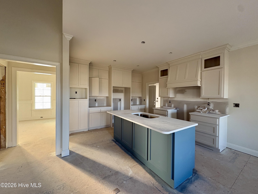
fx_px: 104
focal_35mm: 14
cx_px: 129
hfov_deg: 102.1
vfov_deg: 85.7
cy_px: 97
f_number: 2.2
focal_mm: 2.22
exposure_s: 1/91
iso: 250
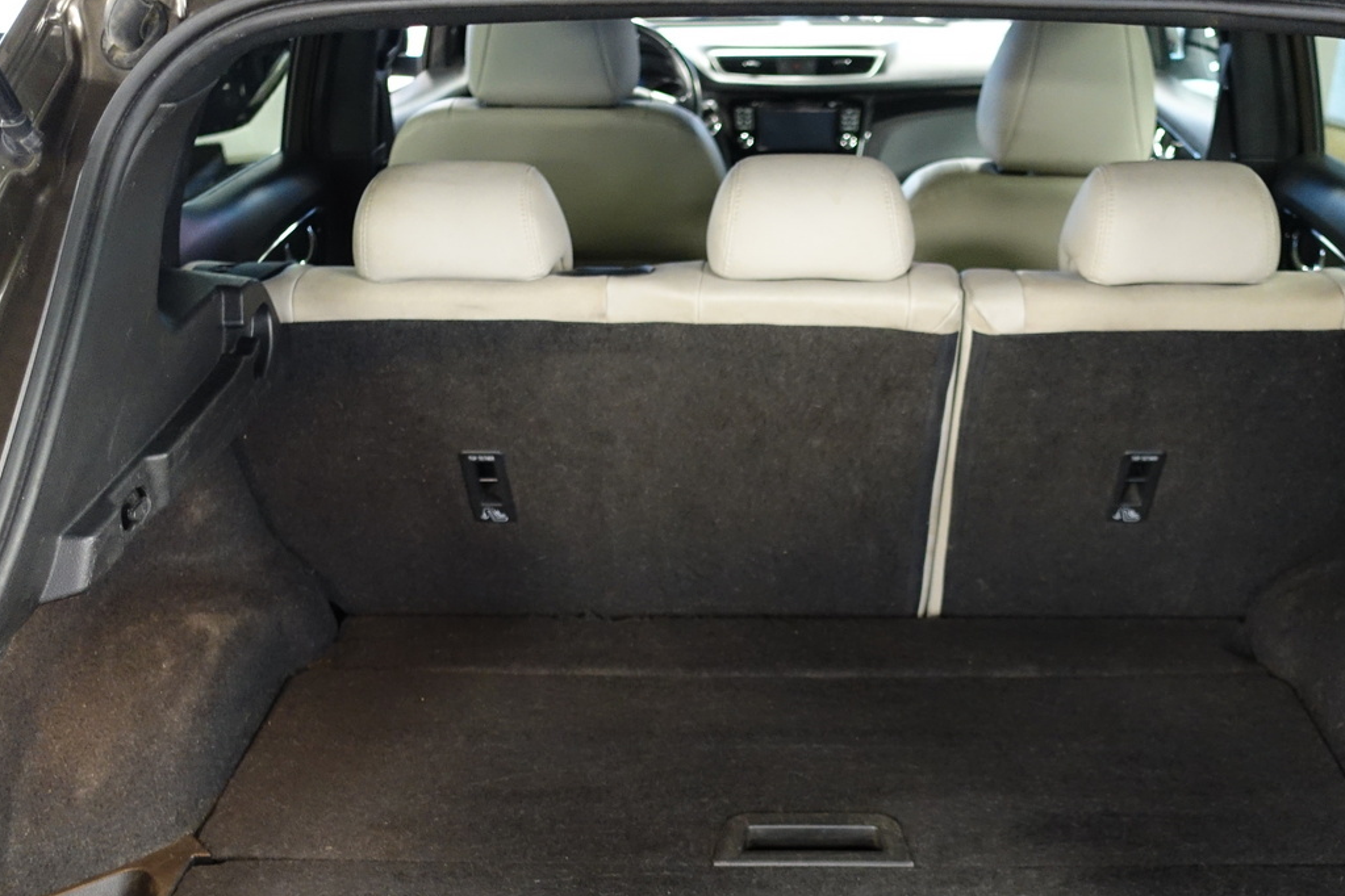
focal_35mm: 38
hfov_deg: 50.5
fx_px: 1420
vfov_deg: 34.6
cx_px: 778
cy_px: 631
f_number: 1.8
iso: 800
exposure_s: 1/20
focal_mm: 8.8
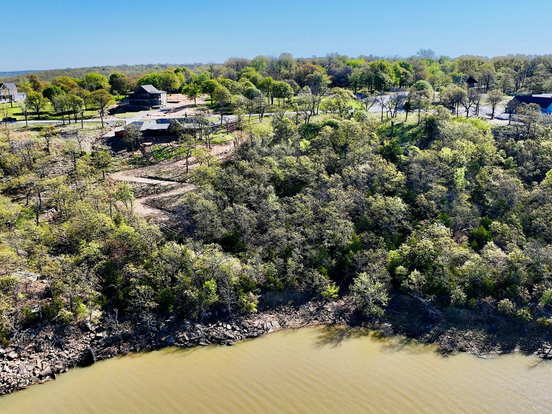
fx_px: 526
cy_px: 218
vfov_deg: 42.9
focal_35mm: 33
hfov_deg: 55.4
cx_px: 272
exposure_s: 1/3200
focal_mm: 12.29
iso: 200
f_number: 2.8
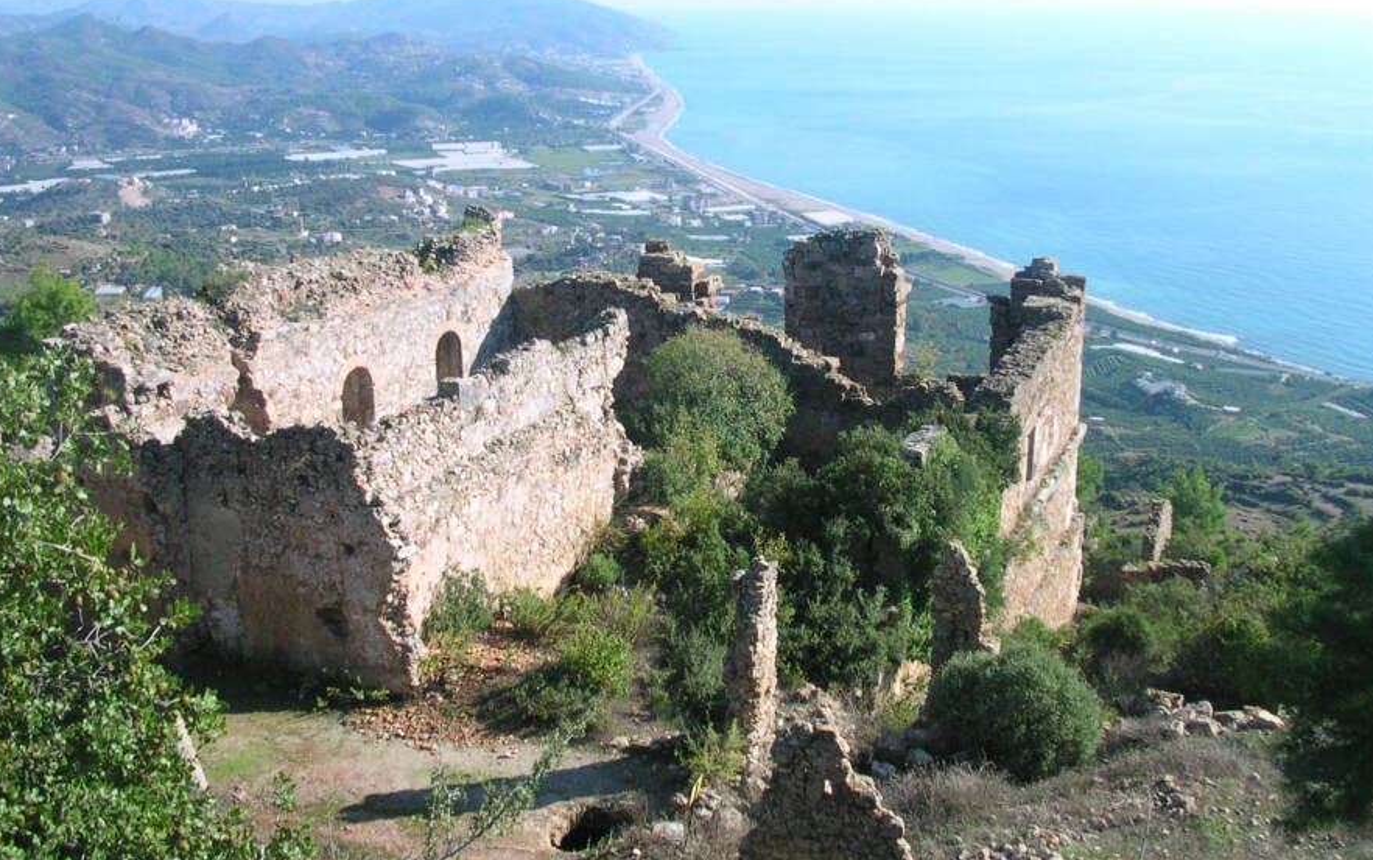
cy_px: 392
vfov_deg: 32.0
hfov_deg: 49.3
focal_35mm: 40
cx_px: 690
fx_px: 1497
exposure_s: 1/237
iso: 100
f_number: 4.5
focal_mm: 5.6
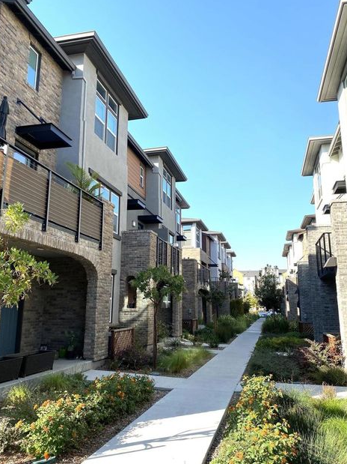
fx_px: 374
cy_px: 222
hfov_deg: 49.7
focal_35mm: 28
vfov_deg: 63.4
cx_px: 179
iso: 32
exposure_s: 1/1522
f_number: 1.8
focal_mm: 4.25
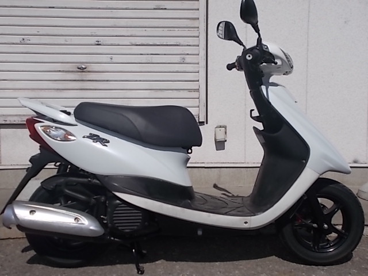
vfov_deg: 32.9
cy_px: 138
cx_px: 184
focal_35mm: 44
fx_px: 468
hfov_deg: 42.9
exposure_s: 1/250
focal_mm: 7.9
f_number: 10.6
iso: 80
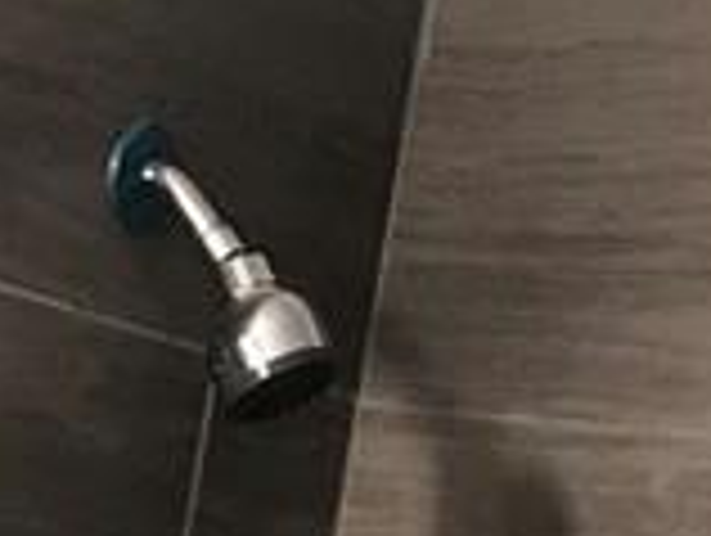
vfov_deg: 7.6
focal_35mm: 181
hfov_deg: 10.5
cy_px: 1356
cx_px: -374
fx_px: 3723
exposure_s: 1/30
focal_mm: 3.99
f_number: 1.8
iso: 32
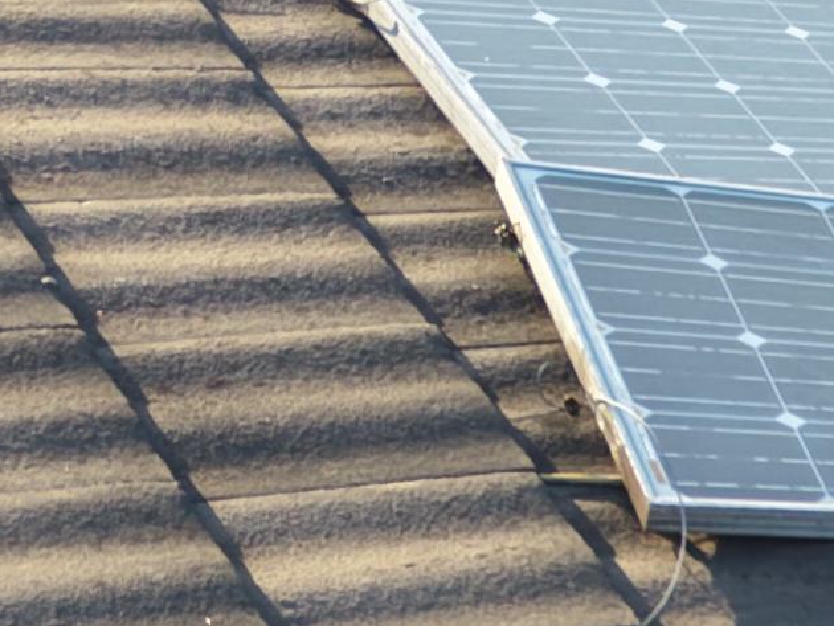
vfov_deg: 9.0
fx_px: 3760
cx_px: 2133
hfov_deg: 10.5
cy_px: 1243
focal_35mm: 156
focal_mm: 8.67
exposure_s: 1/640
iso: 200
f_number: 1.8
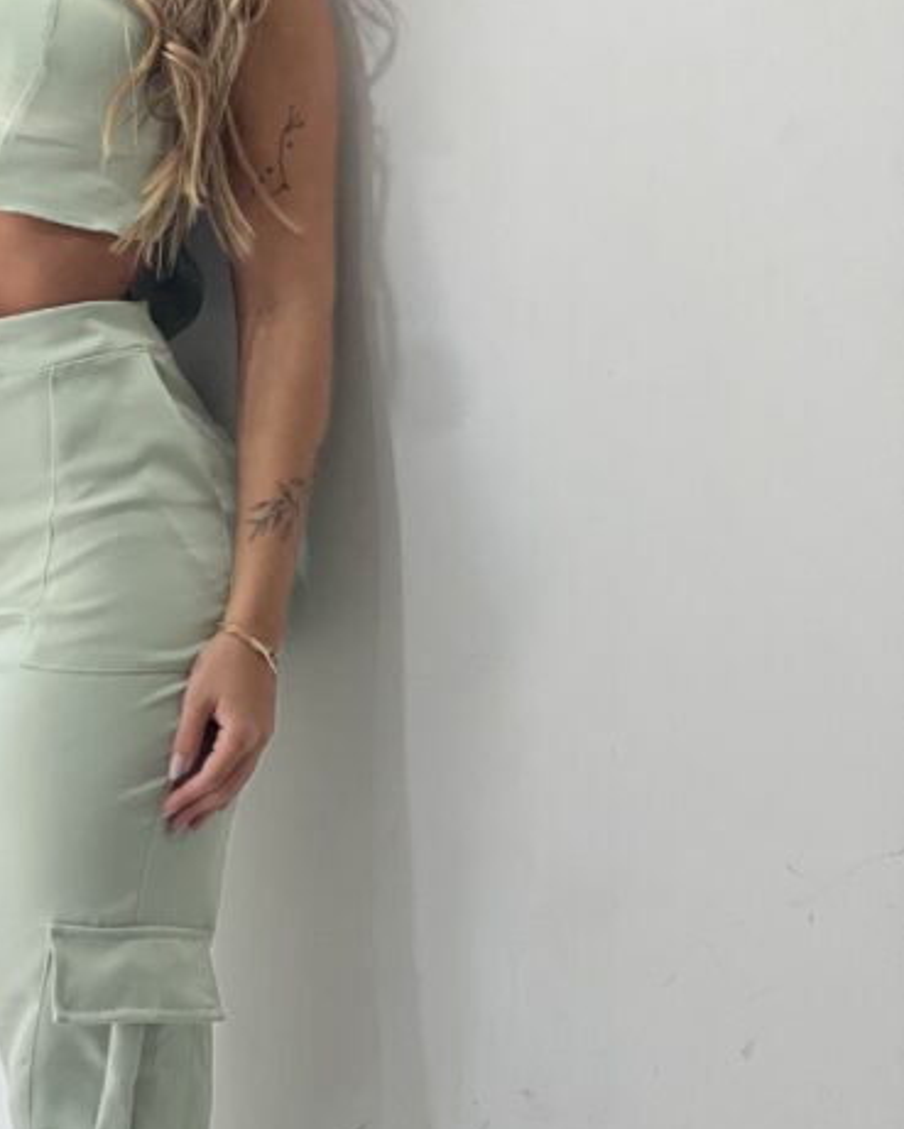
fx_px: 5082
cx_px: 54
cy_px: 386
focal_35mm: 152
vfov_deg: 12.7
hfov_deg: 10.1
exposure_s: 1/120
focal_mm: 9
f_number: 2.8
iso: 80
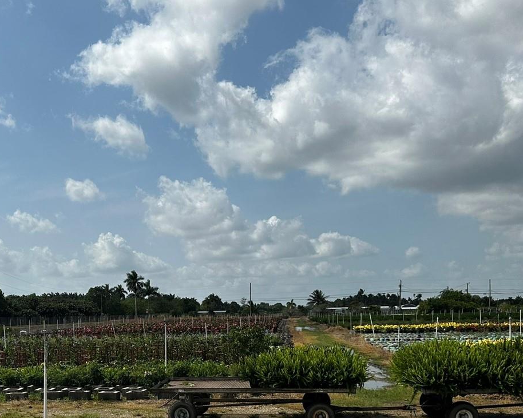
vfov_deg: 35.3
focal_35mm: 41
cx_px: 185
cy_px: 333
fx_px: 635
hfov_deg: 44.3
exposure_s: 1/8929
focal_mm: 6.86
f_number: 1.78
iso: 80
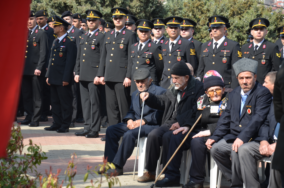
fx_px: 1004
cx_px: 142
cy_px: 94
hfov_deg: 16.1
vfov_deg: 10.7
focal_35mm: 128
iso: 140
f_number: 5.6
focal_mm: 85
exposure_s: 1/250
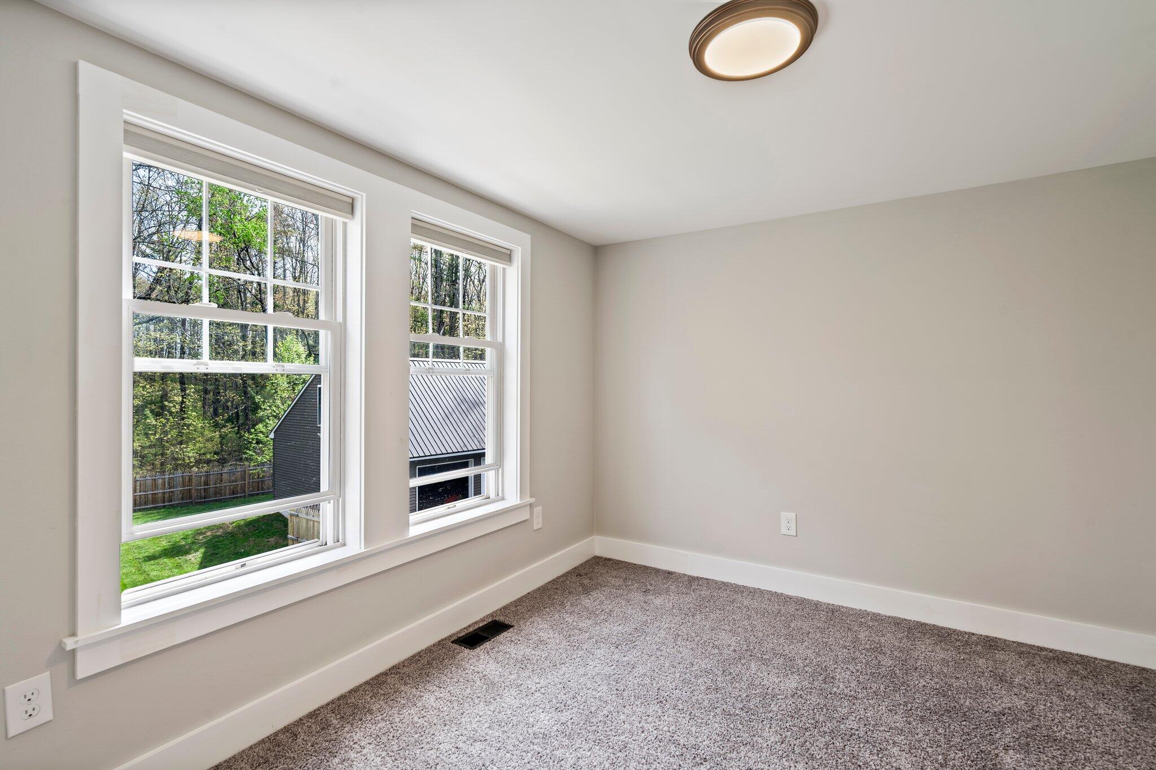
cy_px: 385
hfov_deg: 96.7
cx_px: 578
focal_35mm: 16
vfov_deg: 73.7
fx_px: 514
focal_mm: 16
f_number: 9
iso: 50
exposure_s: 1/2.5
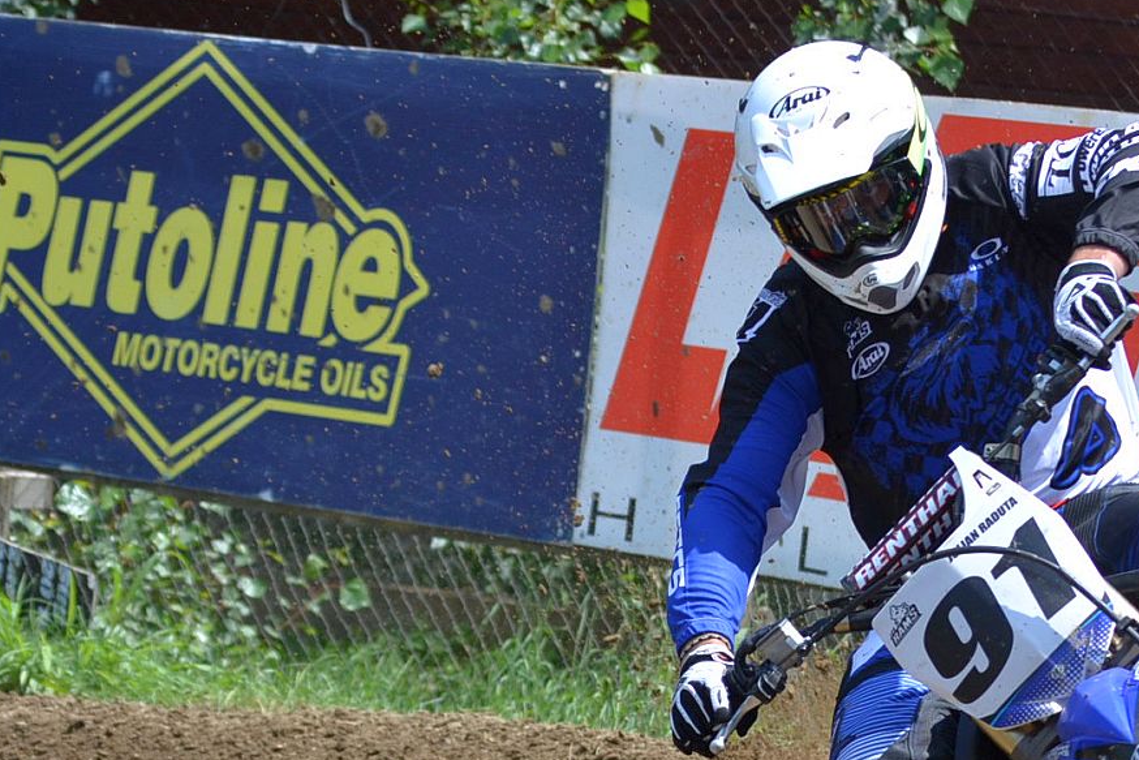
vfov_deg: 4.9
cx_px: 804
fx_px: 8863
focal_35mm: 280
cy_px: 650
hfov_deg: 7.3
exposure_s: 1/1250
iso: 400
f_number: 5.6
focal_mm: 85
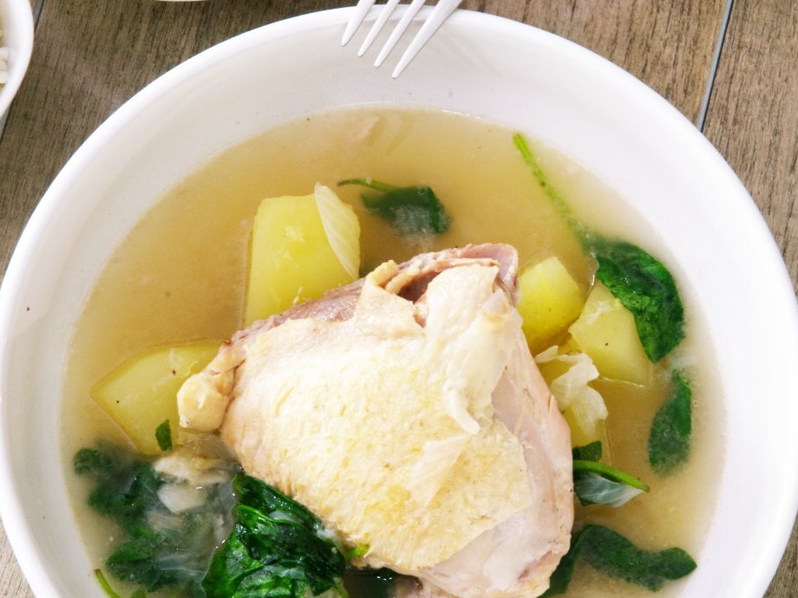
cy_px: 309
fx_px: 2167
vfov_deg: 15.7
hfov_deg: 20.9
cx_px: 448
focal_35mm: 94
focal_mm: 50
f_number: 1.1
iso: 200
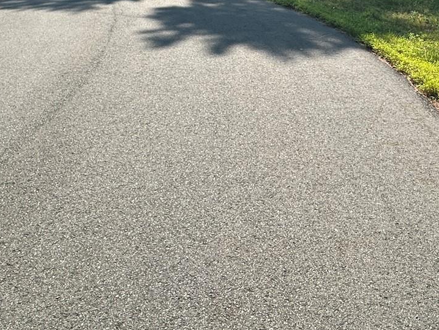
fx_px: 507
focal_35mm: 40
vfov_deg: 31.3
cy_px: -47
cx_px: 296
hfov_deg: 46.0
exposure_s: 1/694
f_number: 2.2
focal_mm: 2.22
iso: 40
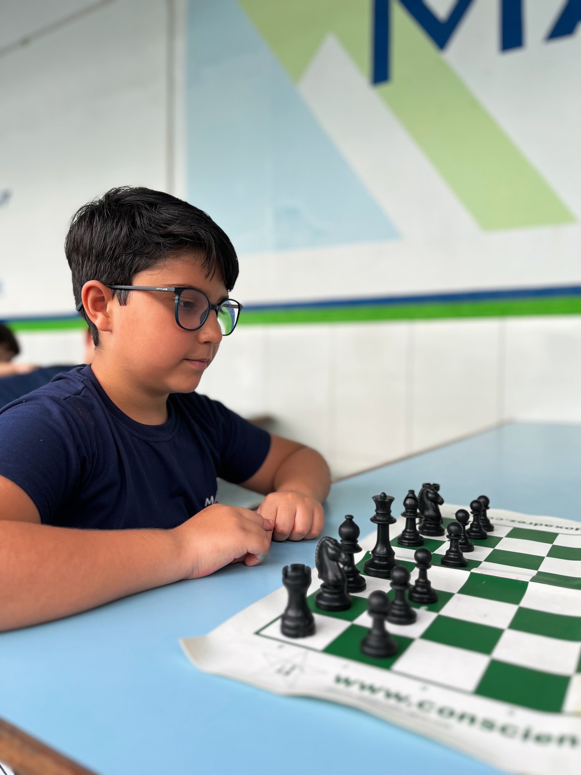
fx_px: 582
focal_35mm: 26
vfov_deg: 67.3
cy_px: 388
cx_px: 290
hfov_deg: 53.1
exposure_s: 1/311
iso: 50
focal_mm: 5.1
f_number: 1.6
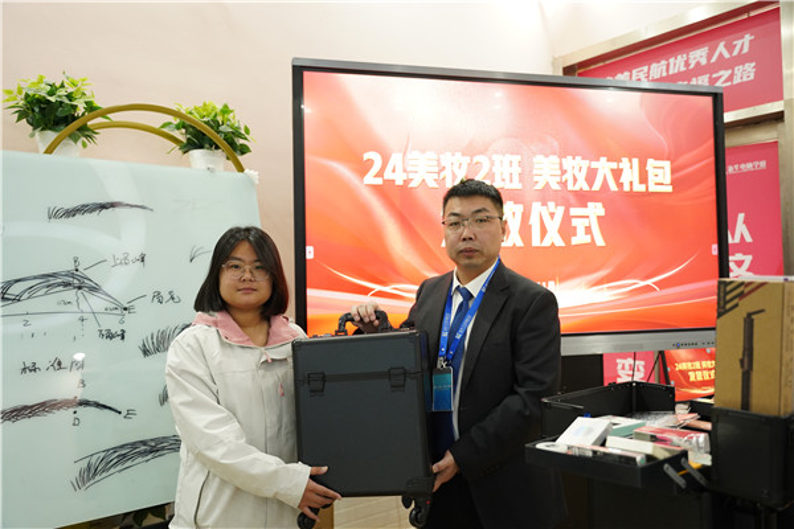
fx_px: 651
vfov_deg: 44.3
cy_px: 264
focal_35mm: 30
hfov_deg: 62.8
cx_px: 397
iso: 2000
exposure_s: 1/100
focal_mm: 29.5
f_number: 2.8
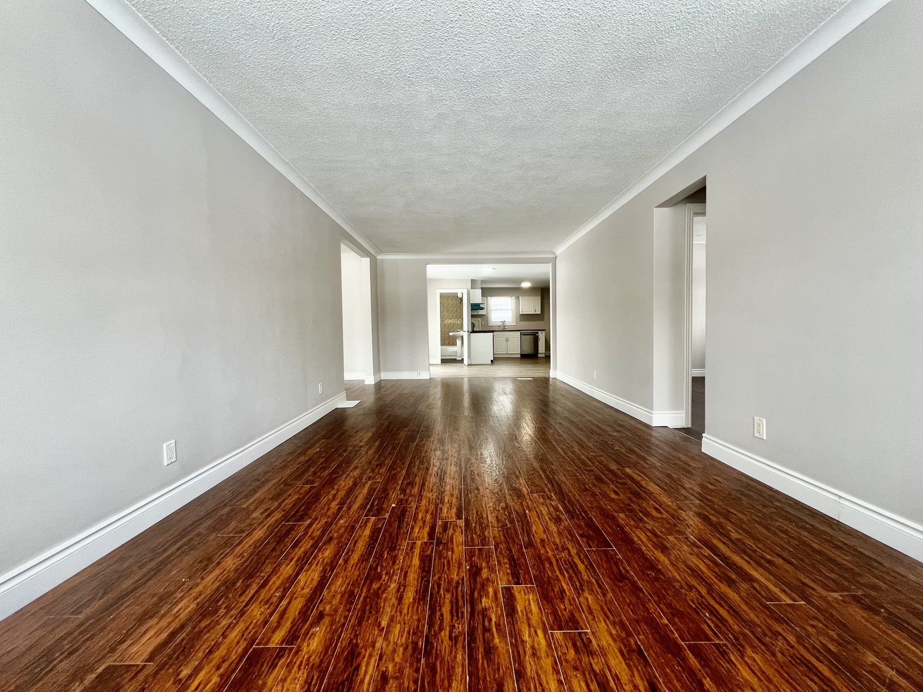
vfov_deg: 89.9
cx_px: 462
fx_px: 347
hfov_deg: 106.2
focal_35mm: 13
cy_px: 346
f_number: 1.8
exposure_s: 1/99
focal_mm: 1.57
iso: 100
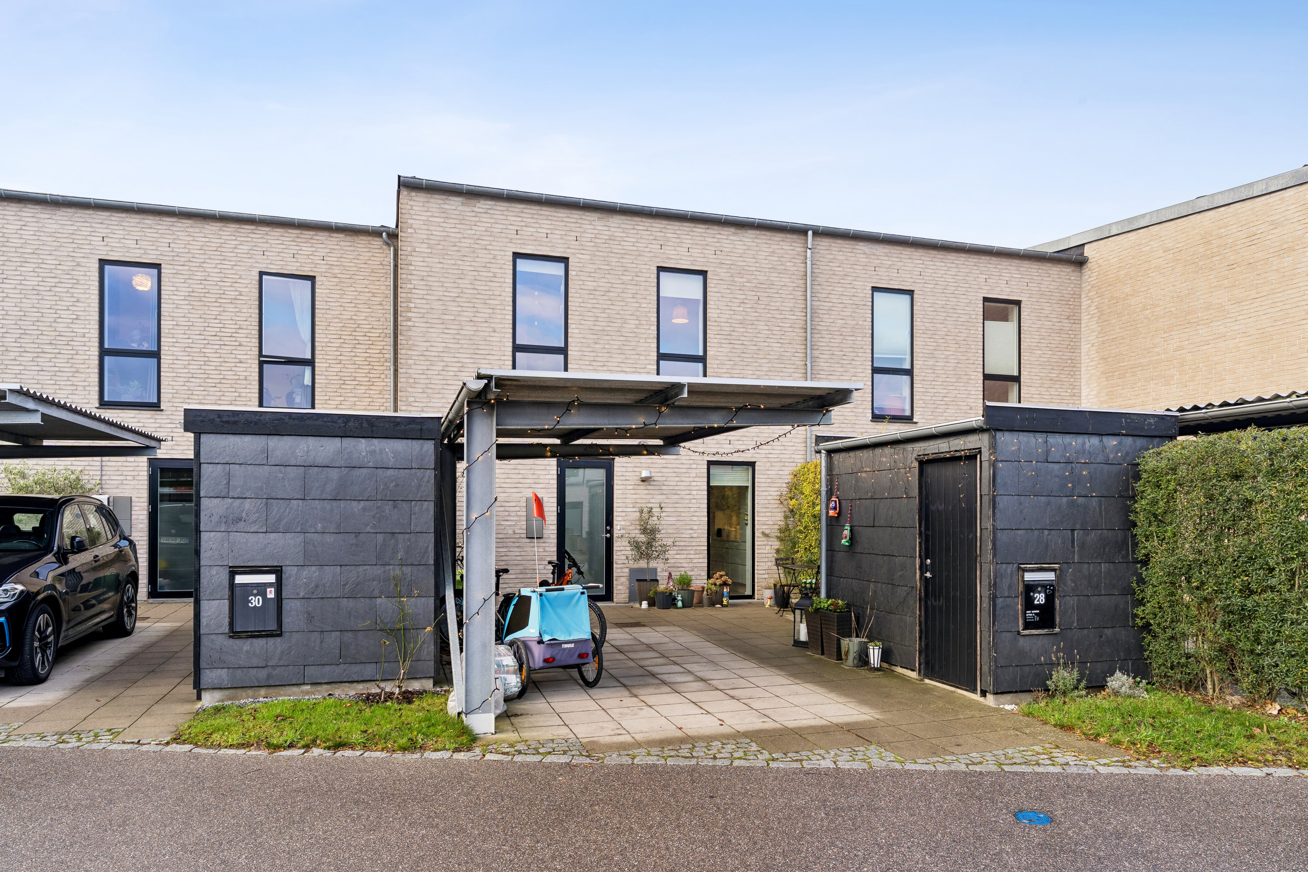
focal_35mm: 22
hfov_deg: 78.6
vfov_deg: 57.2
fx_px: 799
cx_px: 654
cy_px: 436
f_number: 6.3
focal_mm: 22
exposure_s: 1/60
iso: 100
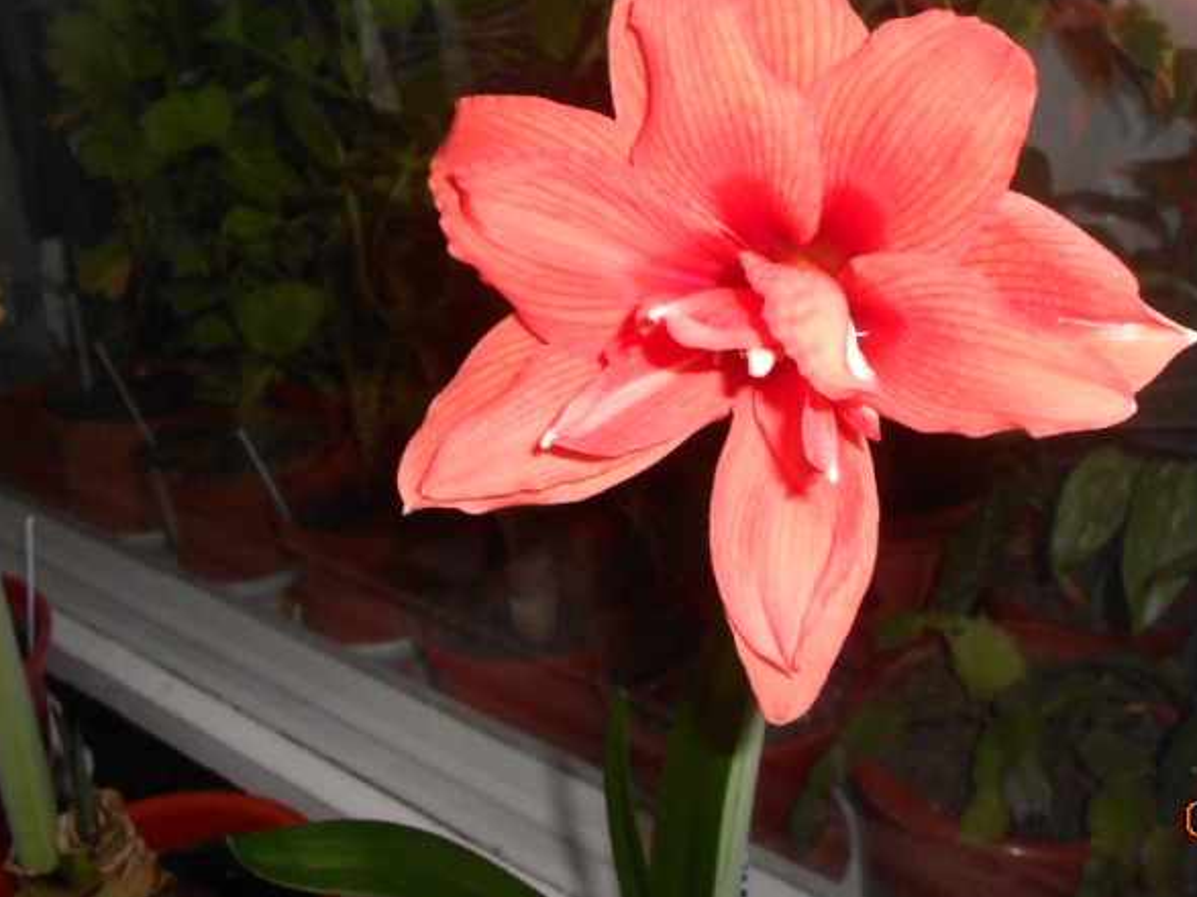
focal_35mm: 34
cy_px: 342
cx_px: 765
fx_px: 1175
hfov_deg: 53.2
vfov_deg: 41.5
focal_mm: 4.6
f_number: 8
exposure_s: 1/25
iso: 200
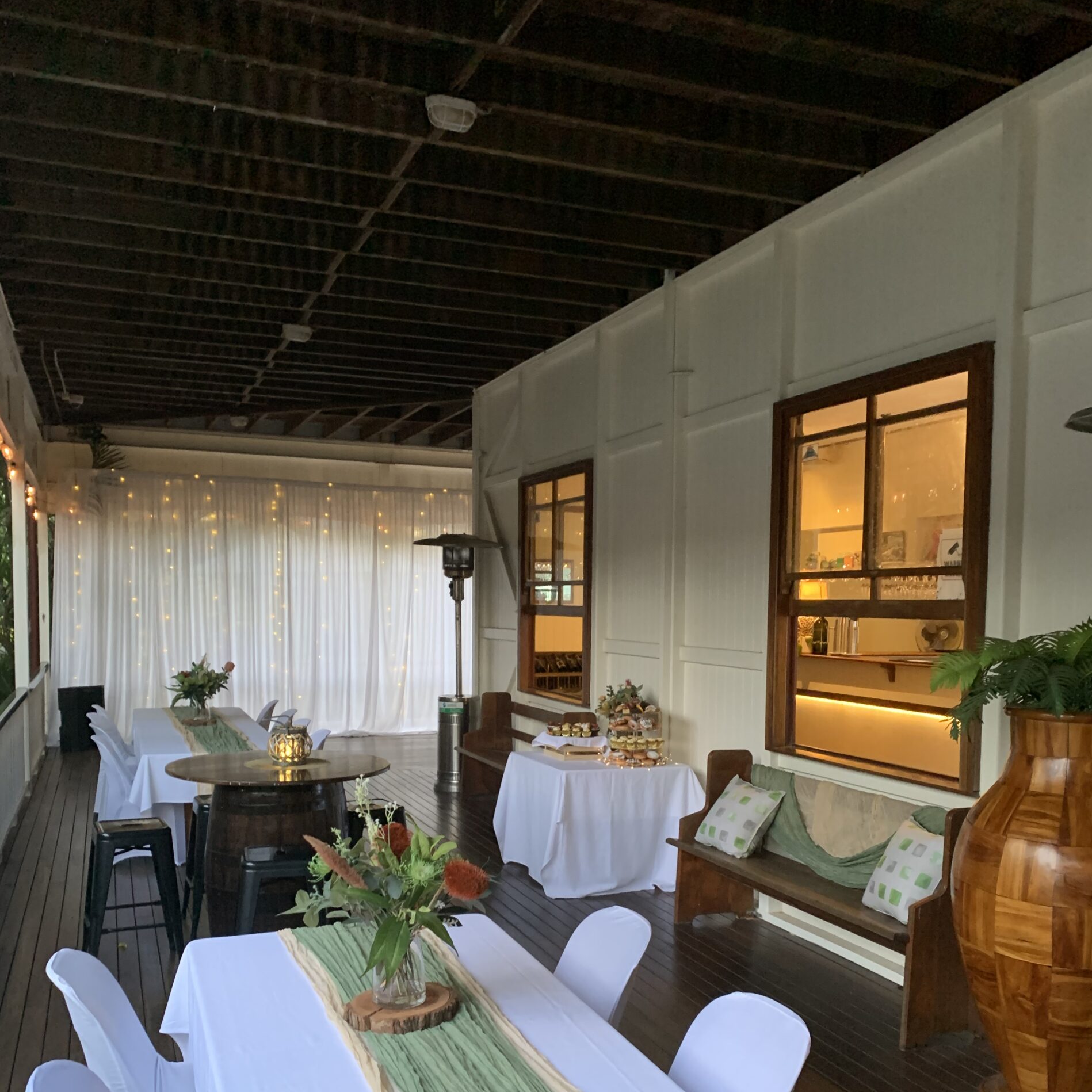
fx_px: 1106
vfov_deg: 52.1
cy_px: 669
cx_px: 543
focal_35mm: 31
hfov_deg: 52.5
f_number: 1.8
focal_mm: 4.25
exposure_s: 1/48
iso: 400
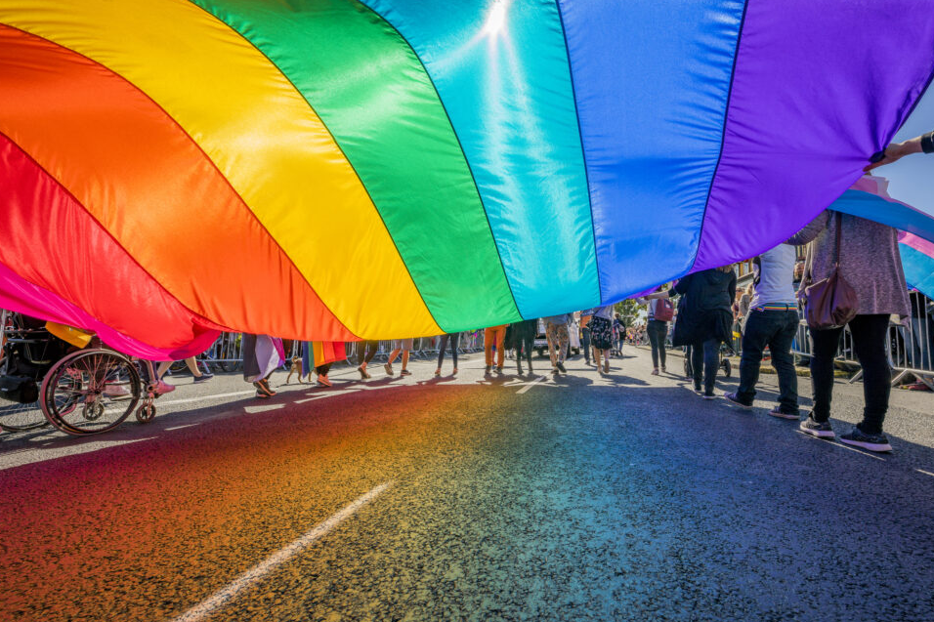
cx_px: 493
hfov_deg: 100.3
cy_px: 305
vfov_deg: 77.3
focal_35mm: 15
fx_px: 389
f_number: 9
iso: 320
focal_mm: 14
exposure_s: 1/800
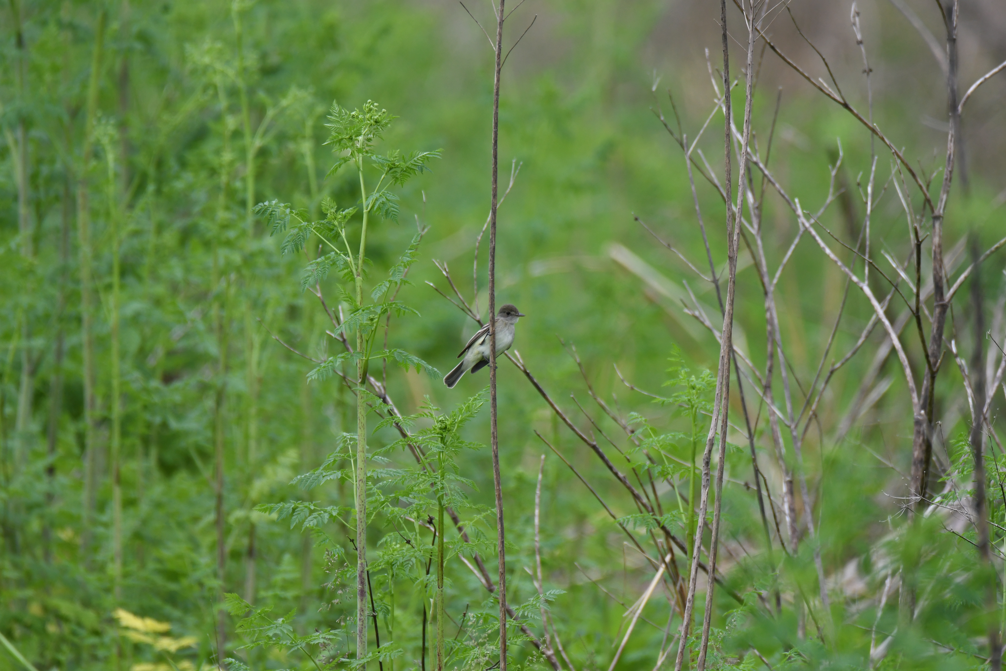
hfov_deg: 2.3
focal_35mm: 900
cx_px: 503
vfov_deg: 1.5
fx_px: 25148
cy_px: 336
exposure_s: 1/1000
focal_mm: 600
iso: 800
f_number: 6.3
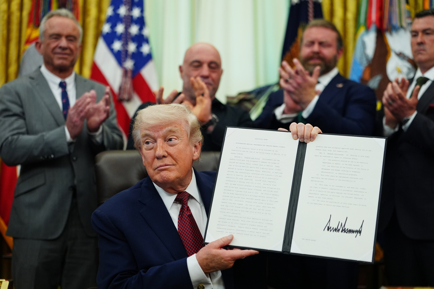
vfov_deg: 21.6
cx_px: 217
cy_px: 144
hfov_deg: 31.9
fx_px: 759
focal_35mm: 63
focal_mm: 63
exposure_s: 1/500
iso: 2500
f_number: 2
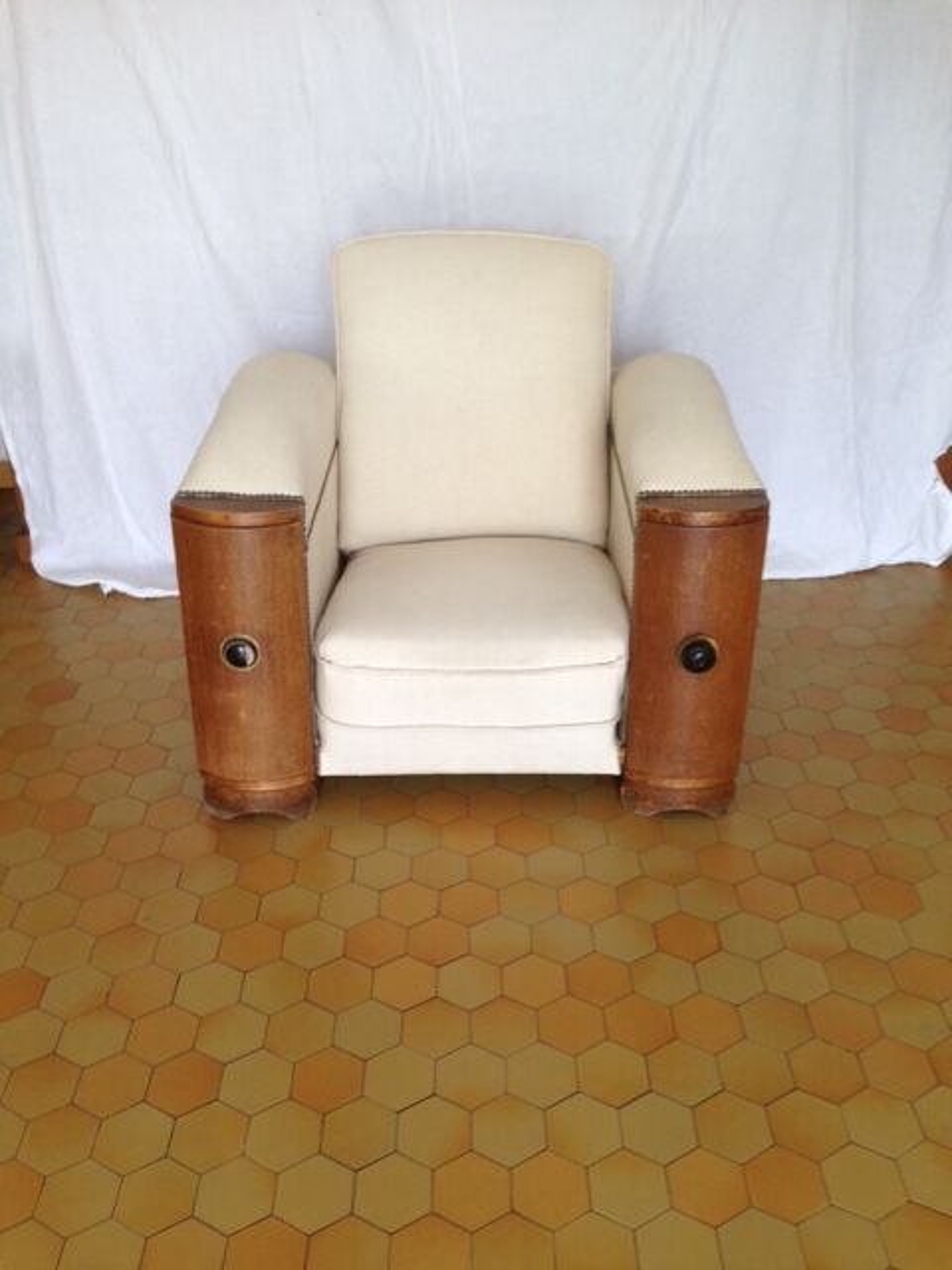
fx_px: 1210
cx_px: 476
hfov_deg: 42.9
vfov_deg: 55.4
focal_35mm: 33
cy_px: 635
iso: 50
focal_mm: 4.12
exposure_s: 1/30
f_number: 2.4
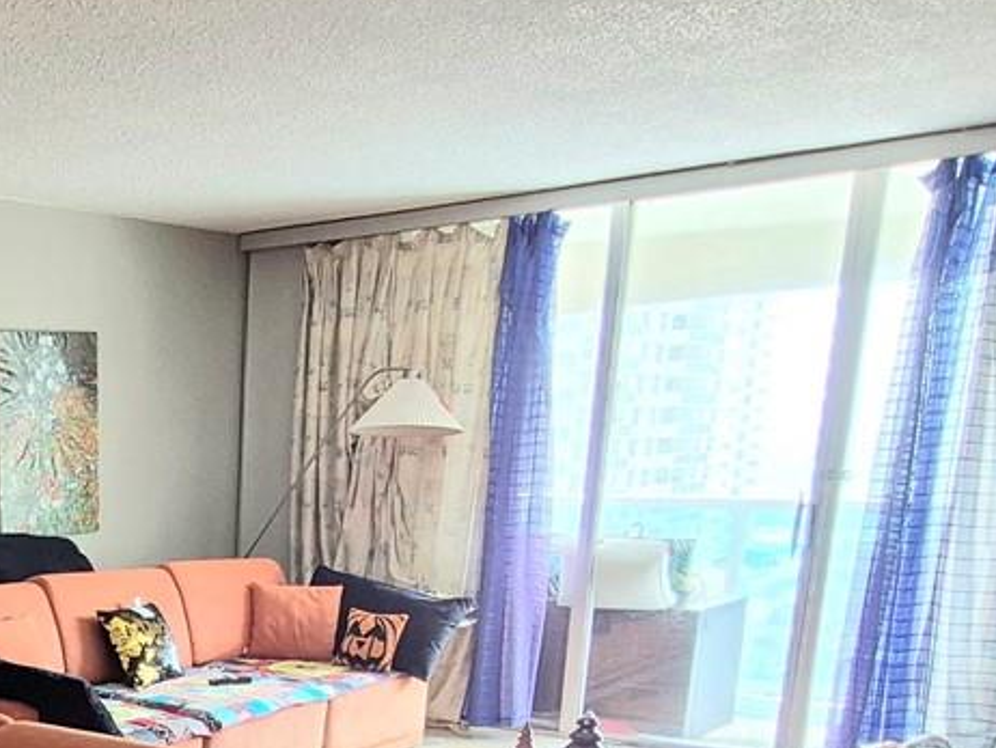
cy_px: 815
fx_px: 1295
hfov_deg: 36.1
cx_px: -86
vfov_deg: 29.2
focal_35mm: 45
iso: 160
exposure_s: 1/60.2
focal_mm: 1.74
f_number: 2.2
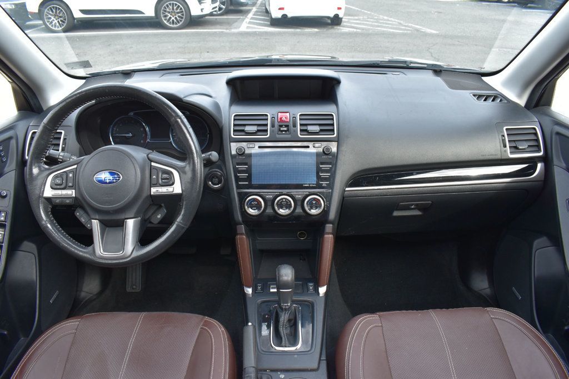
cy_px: 190
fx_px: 427
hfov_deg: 67.4
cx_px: 284
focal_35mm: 27
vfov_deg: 47.9
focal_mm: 18
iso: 400
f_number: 9
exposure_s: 1/100
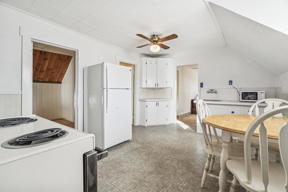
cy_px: 96
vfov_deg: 73.7
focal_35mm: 16
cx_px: 144
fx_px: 128
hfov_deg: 96.7
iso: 640
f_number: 8
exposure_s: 1/20
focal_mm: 16
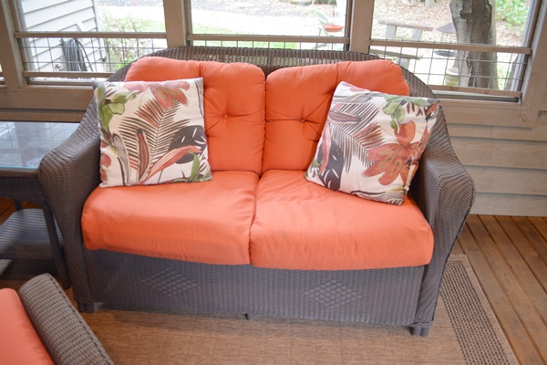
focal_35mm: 30
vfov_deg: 43.6
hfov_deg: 61.9
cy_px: 182
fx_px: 456
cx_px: 274
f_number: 3.8
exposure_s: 1/40
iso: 800
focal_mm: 20
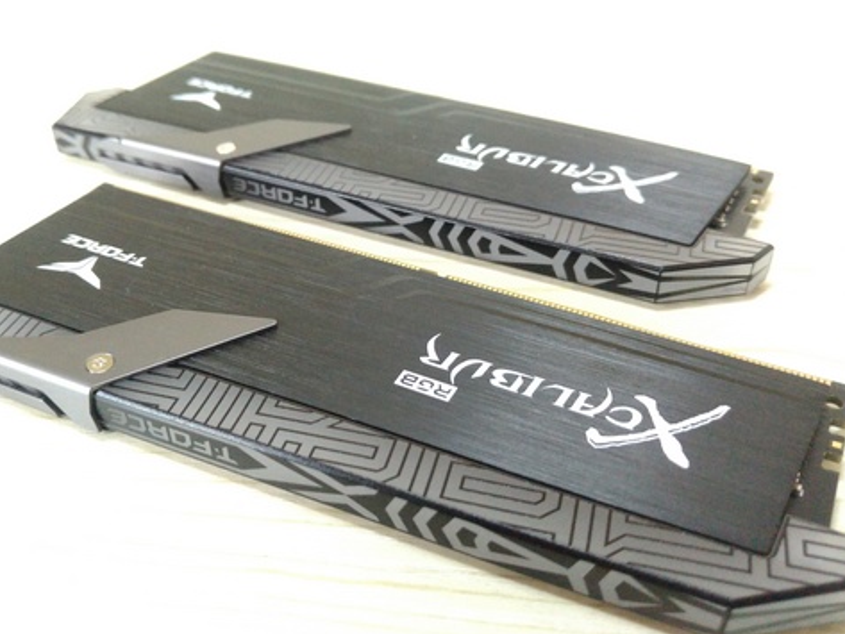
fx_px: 806
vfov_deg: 43.0
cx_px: 375
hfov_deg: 55.2
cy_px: 311
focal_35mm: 33
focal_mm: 4.52
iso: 1878
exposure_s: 1/100
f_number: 2
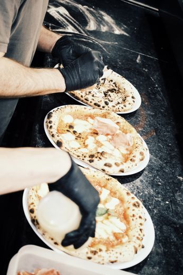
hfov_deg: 22.3
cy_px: 138
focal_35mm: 61
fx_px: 465
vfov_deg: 32.9
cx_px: 92
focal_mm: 40.8
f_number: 4.3
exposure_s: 1/110
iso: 6400
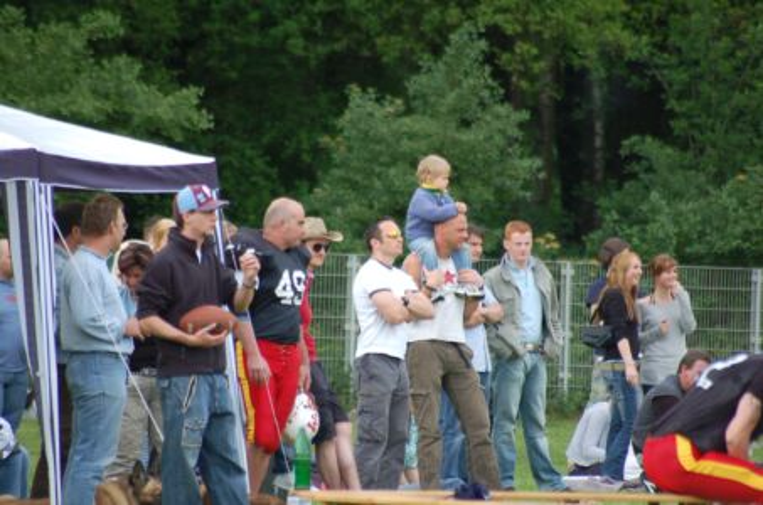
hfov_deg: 4.6
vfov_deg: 3.0
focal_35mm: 450
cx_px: 382
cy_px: 252
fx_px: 9517
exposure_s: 1/500
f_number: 5.6
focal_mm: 300
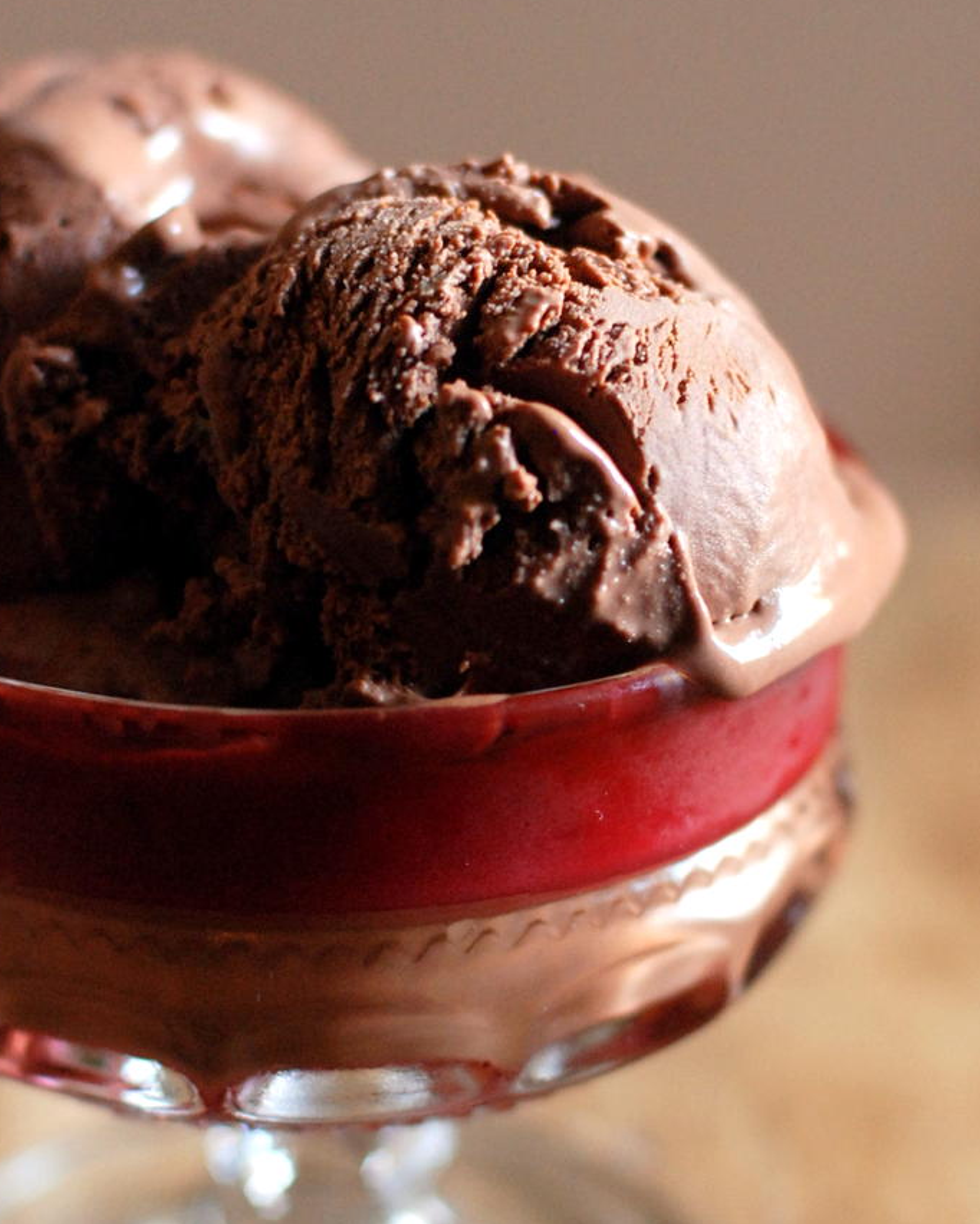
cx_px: 424
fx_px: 4494
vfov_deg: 15.5
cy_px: 677
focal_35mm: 124
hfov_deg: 12.4
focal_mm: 50
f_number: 2.5
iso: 800
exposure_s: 1/80
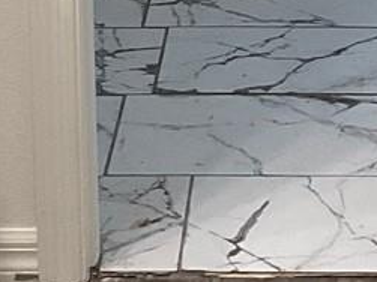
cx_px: 297
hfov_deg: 10.7
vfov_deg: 7.6
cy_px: -358
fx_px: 2014
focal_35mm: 185
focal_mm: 3
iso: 50
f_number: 1.8
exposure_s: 1/60
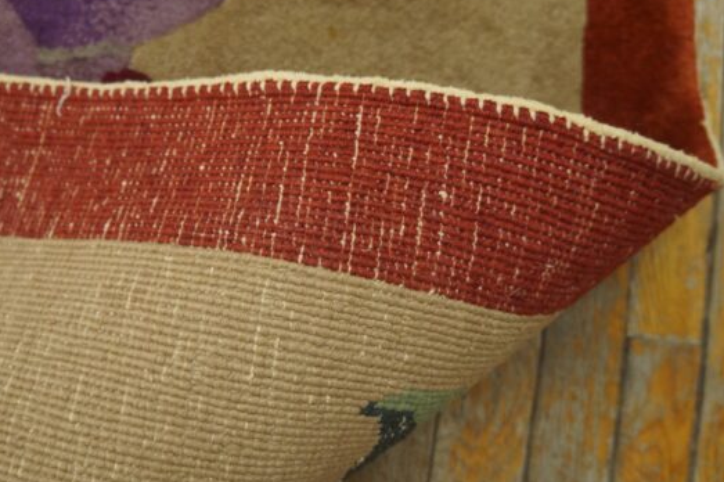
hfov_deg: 60.2
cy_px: 256
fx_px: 623
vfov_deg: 42.3
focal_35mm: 31
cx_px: 323
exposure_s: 1/60
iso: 1250
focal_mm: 18
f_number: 4
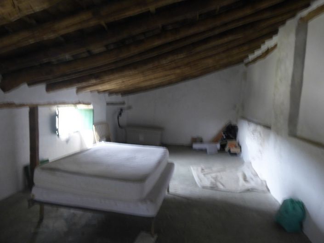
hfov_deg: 69.4
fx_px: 234
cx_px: 162
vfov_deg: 54.8
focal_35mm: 25
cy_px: 122
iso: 400
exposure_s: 1/13
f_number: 3.3
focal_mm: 4.3
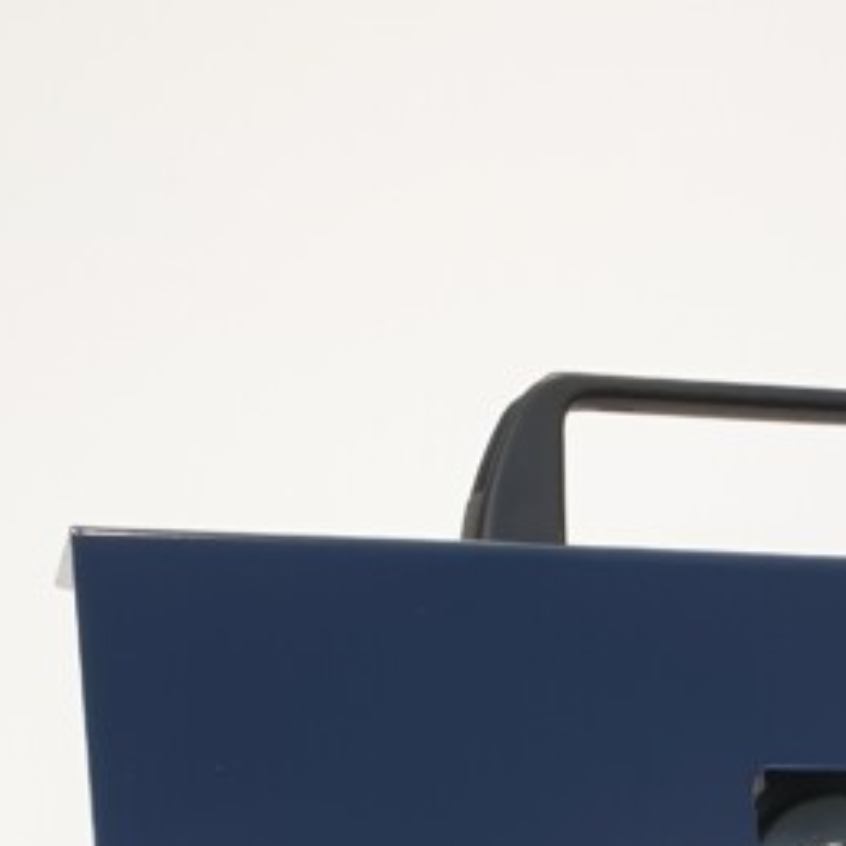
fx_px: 2516
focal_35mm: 91
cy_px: 1359
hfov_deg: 18.3
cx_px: 973
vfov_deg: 16.9
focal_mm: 4.3
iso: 80
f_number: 2.4
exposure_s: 1/100
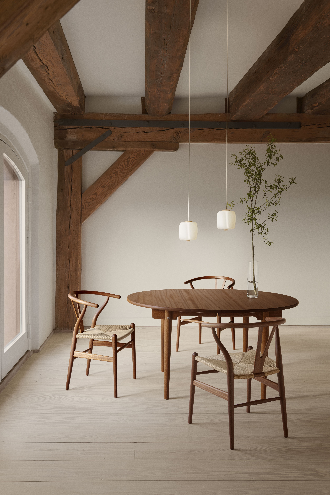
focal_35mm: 35
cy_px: 248
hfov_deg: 37.9
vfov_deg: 54.4
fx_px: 481
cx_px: 165
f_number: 7.1
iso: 250
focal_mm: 35
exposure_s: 1/10
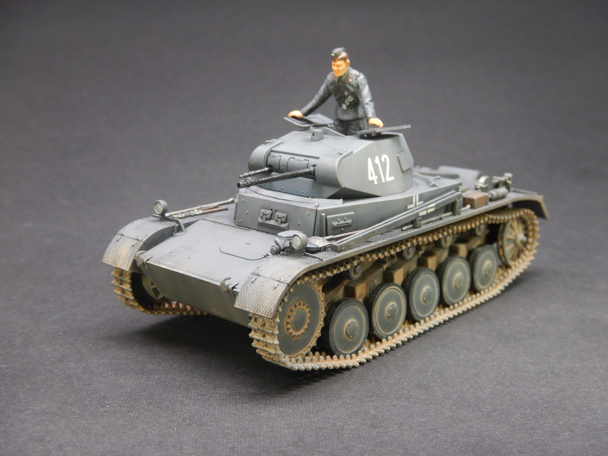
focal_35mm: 44
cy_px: 228
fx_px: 773
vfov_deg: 32.9
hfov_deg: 42.9
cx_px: 304
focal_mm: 7.8
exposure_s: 1/30
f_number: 4.3
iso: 220
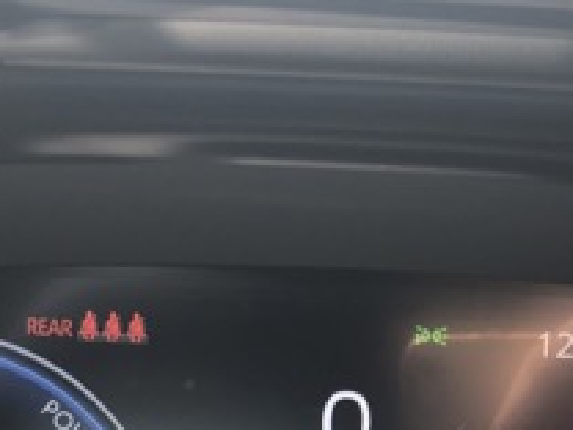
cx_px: 380
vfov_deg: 16.5
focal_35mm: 86
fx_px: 1424
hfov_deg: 22.7
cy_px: 502
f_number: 1.8
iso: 25
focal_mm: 3.99
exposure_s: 1/45
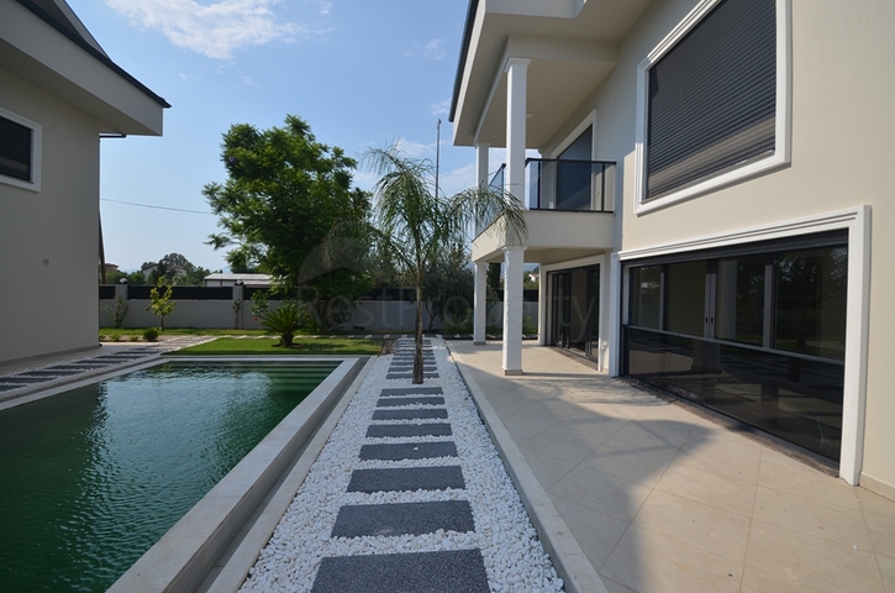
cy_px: 296
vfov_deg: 77.1
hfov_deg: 100.5
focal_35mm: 15
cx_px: 448
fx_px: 372
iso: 100
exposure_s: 1/400
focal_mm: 10
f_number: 9
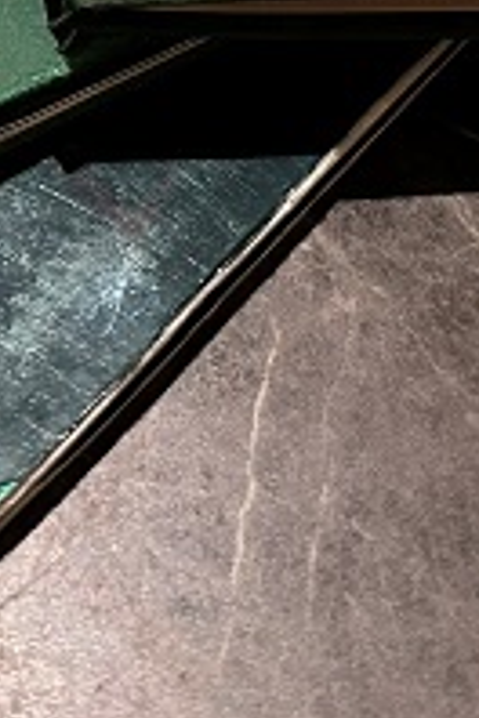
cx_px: -4
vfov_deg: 18.3
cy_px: -301
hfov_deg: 13.4
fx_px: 2016
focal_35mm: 101
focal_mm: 6.86
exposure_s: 1/42
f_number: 1.78
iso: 1000
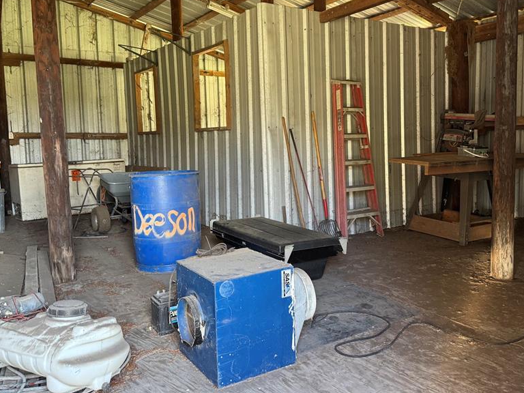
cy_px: 175
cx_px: 289
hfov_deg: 56.7
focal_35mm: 32
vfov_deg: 44.1
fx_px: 484
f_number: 1.78
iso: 250
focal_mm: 6.76
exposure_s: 1/60
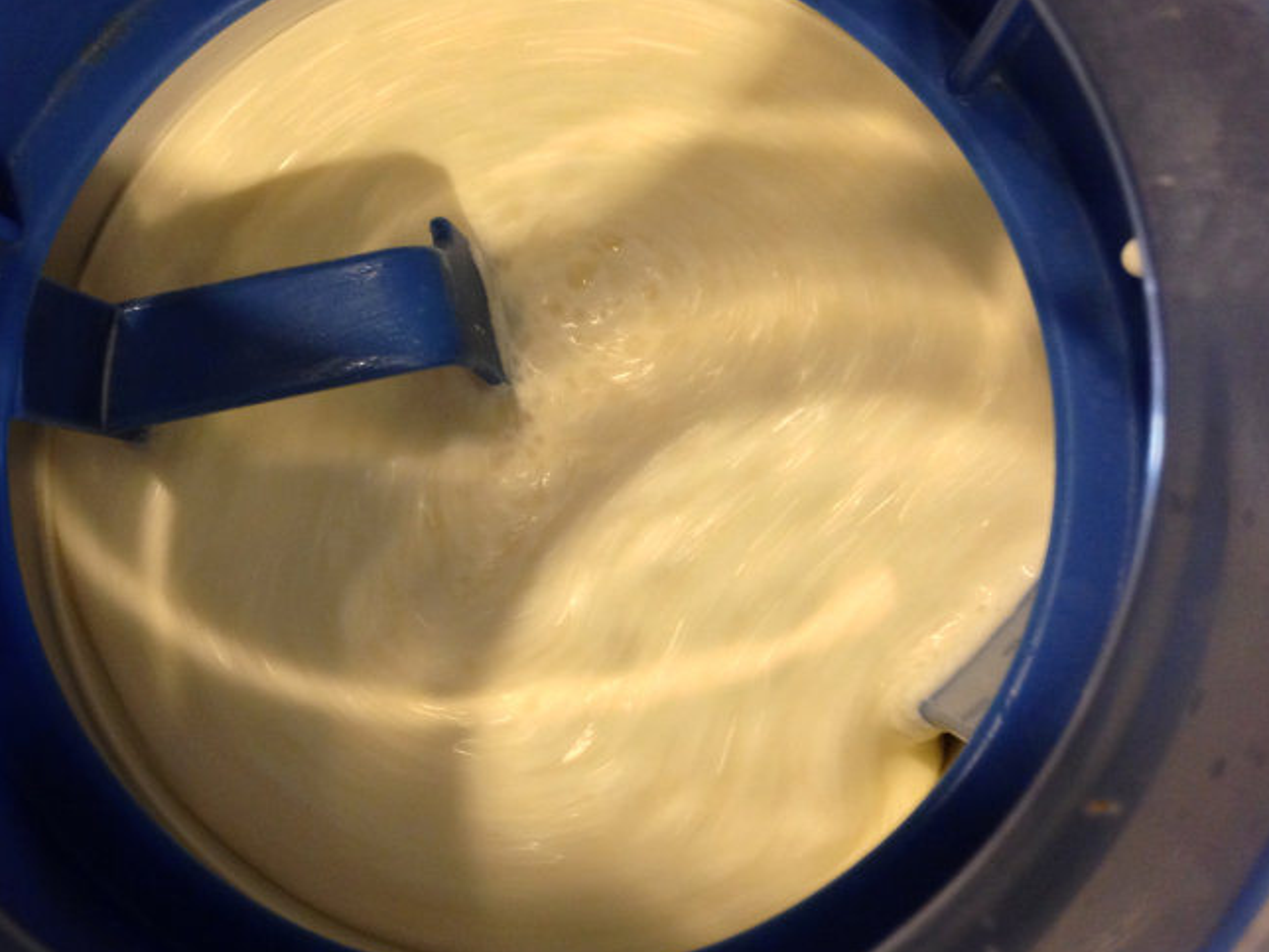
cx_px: 566
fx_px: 1503
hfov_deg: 45.7
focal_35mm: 41
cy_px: 414
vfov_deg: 35.1
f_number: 2.4
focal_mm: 4.13
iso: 320
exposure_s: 1/20
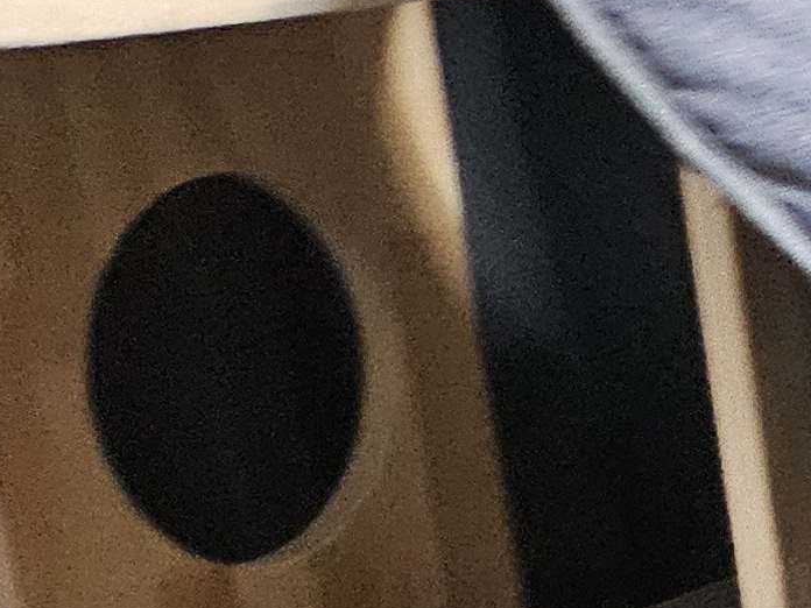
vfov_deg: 10.4
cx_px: 2284
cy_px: 936
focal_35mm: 138
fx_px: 3233
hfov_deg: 10.7
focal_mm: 5
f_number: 1.8
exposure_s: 1/40
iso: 640
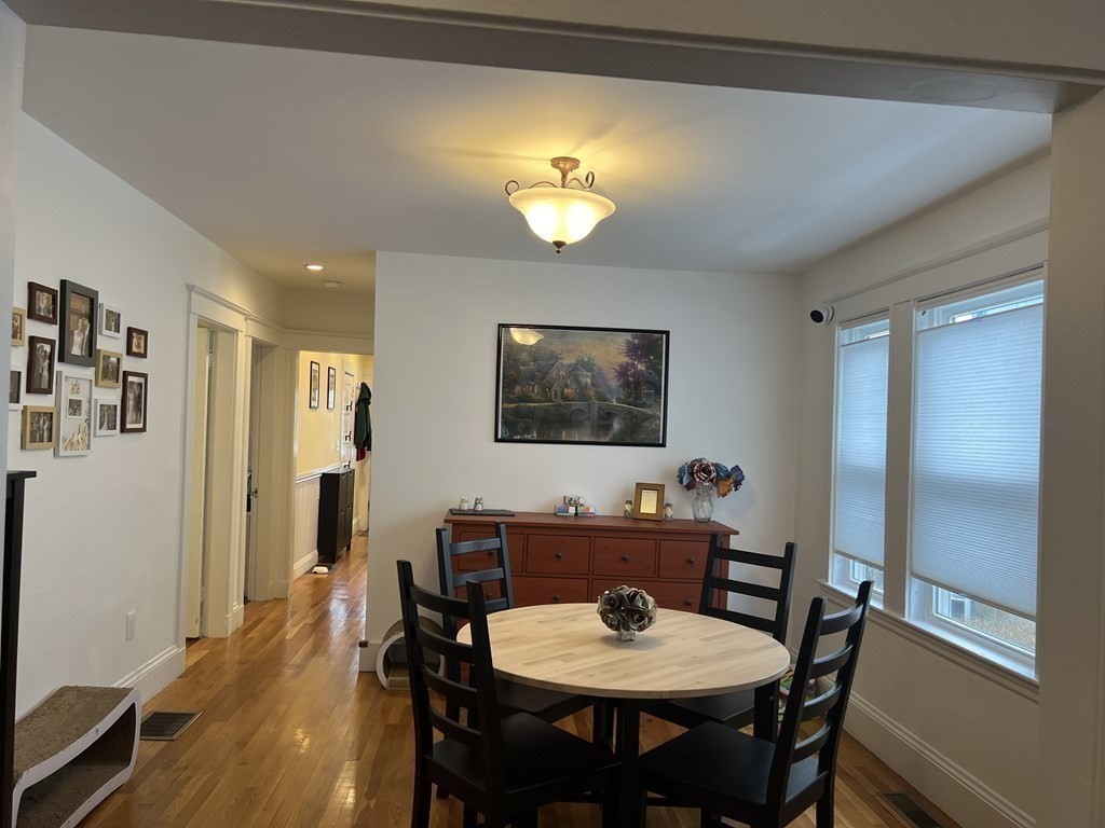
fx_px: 830
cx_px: 552
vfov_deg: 53.1
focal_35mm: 26
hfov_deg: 67.3
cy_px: 414
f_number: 1.5
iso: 100
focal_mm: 5.7
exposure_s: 1/120
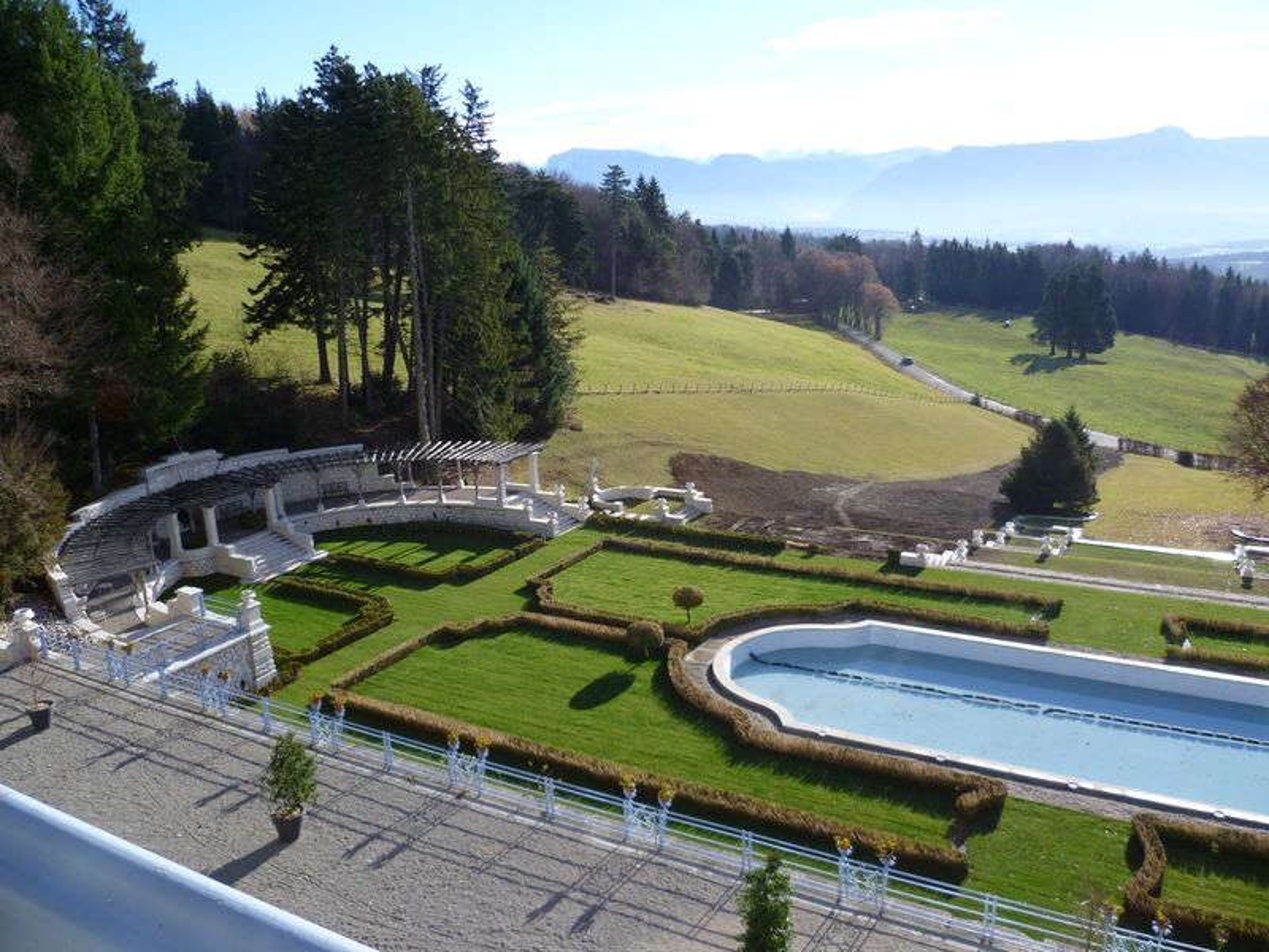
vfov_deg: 49.7
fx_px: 1026
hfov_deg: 63.4
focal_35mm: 28
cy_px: 476
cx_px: 634
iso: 80
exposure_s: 1/500
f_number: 2.8
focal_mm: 5
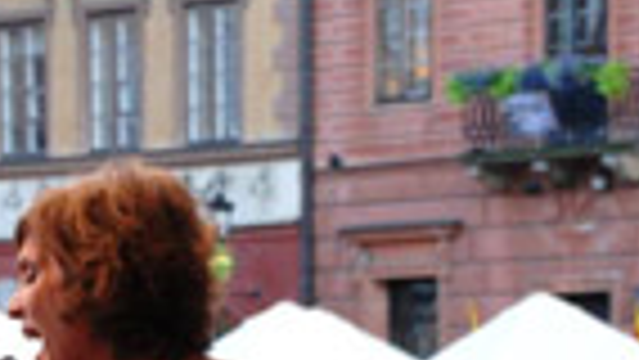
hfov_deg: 8.8
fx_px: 4119
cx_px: 18
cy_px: 691
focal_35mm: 243
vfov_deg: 4.9
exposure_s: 1/30
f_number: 4.8
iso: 360
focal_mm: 44
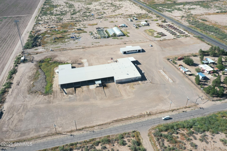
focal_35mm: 28
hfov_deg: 65.5
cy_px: 76
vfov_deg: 46.4
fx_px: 177
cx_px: 114
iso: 800
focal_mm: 10.26
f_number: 7.1
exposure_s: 1/1250
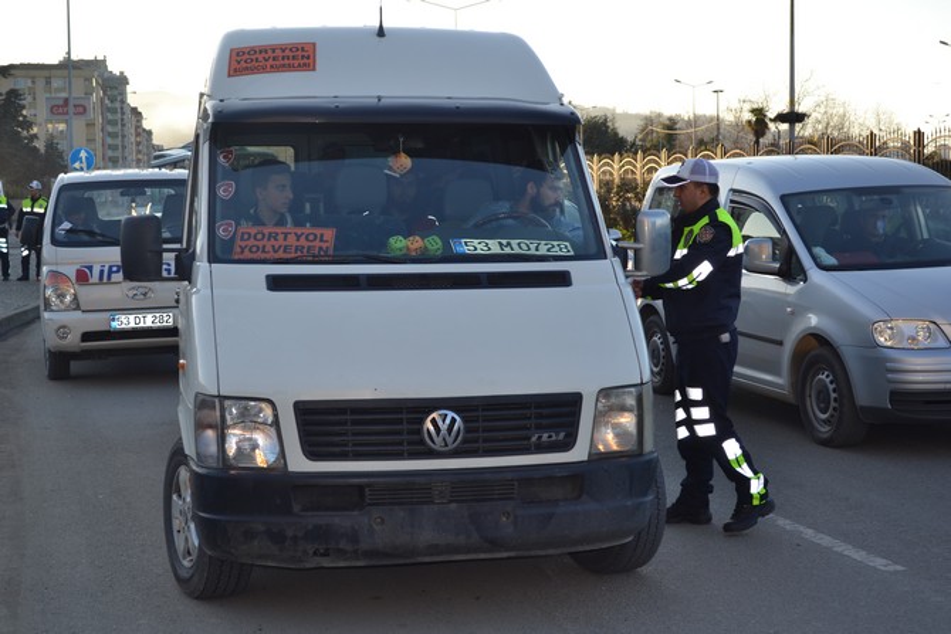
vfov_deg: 22.6
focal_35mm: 60
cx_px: 476
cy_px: 317
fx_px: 1585
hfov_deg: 33.4
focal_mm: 40
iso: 100
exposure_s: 1/160
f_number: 5.3
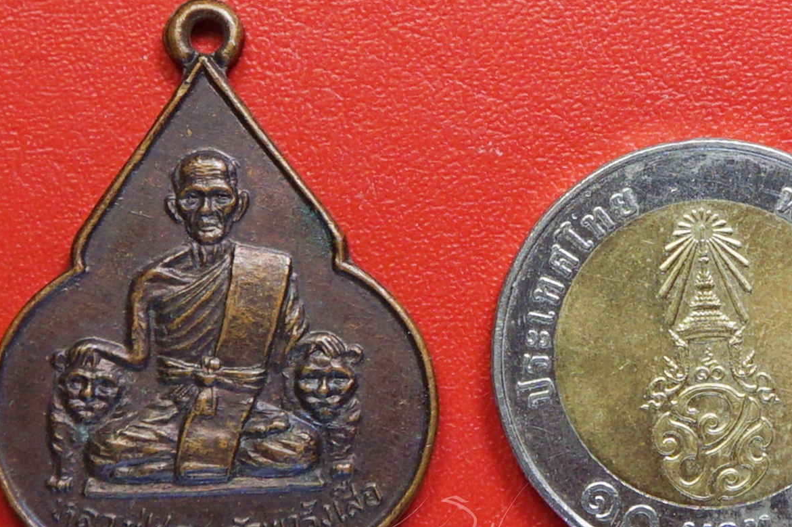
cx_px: 460
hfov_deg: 61.6
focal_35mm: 30
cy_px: 323
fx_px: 660
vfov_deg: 43.3
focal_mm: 16
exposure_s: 1/160
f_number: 4
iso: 250
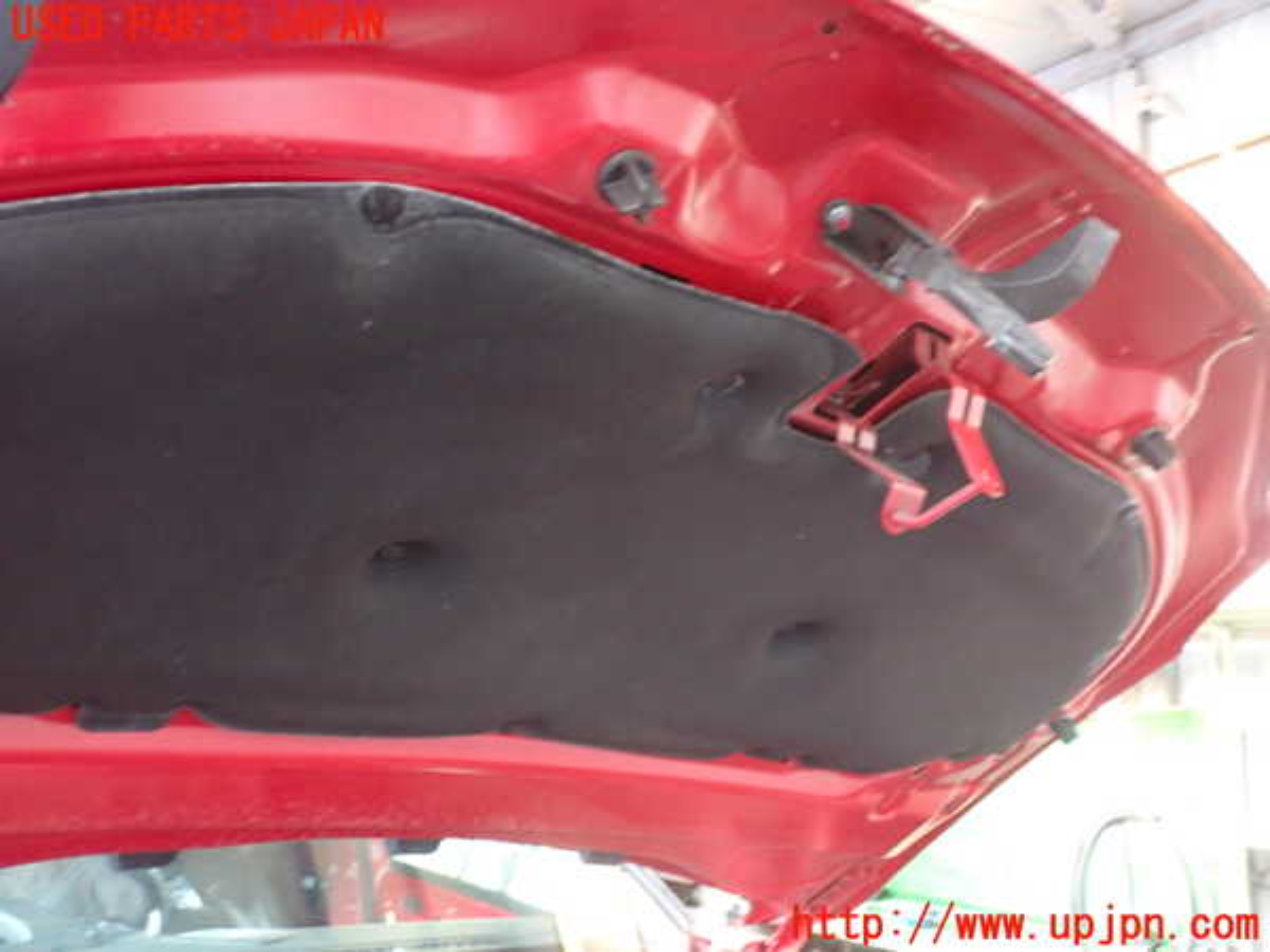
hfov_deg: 60.0
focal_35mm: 30
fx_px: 1101
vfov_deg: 46.8
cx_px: 635
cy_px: 476
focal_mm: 5.4
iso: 640
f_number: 2.3
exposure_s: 1/30
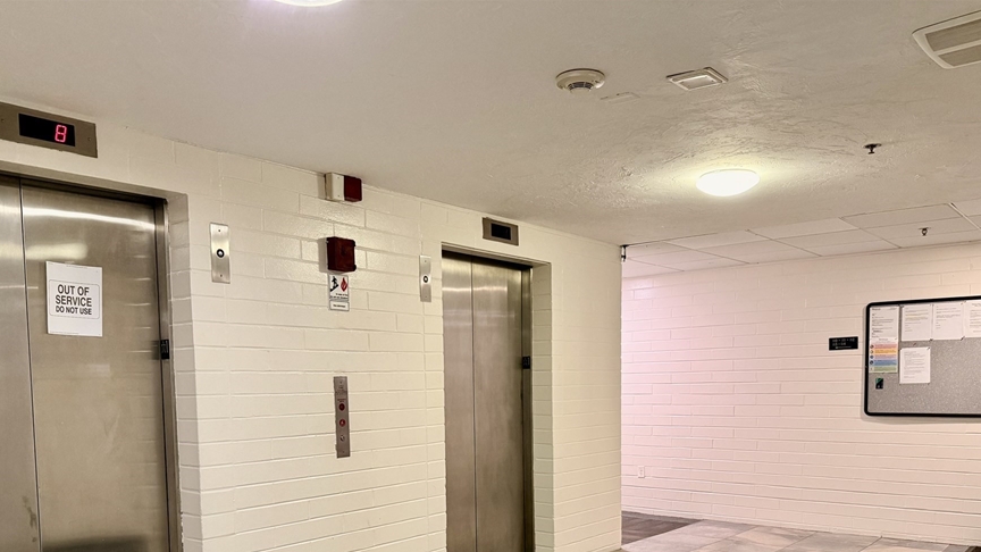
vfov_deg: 36.6
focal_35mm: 31
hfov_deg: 62.6
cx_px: 489
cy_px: 435
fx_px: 806
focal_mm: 6.76
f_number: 1.78
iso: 320
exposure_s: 1/60
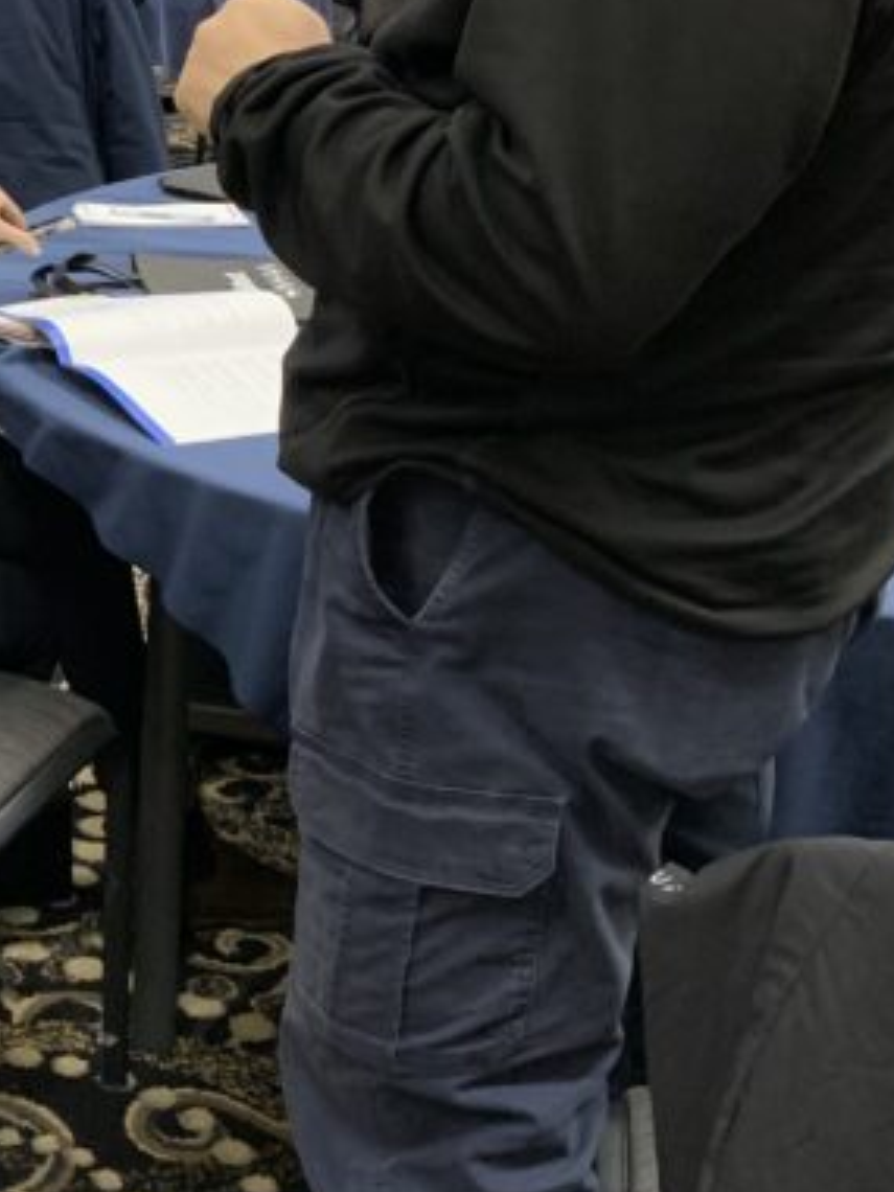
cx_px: -125
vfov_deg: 27.6
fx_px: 2410
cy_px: 380
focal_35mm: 70
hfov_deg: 19.9
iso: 320
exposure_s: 1/40
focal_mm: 4.25
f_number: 1.8
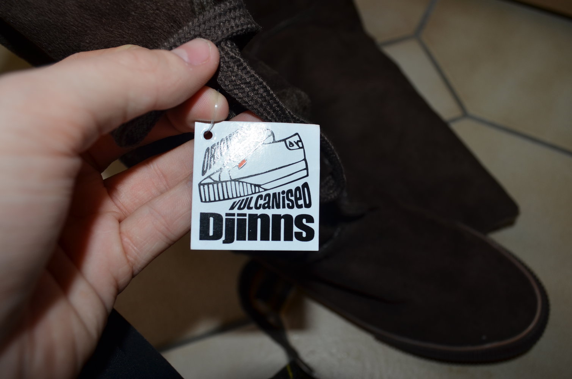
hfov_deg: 62.0
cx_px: 286
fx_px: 476
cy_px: 190
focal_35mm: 30
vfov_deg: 43.4
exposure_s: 1/30
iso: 200
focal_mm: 20
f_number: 5.6
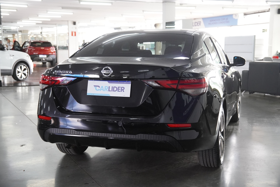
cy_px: 94
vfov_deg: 26.5
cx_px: 140
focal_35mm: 51
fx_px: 397
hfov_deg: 38.9
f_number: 3.5
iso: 1600
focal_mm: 34
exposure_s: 1/160
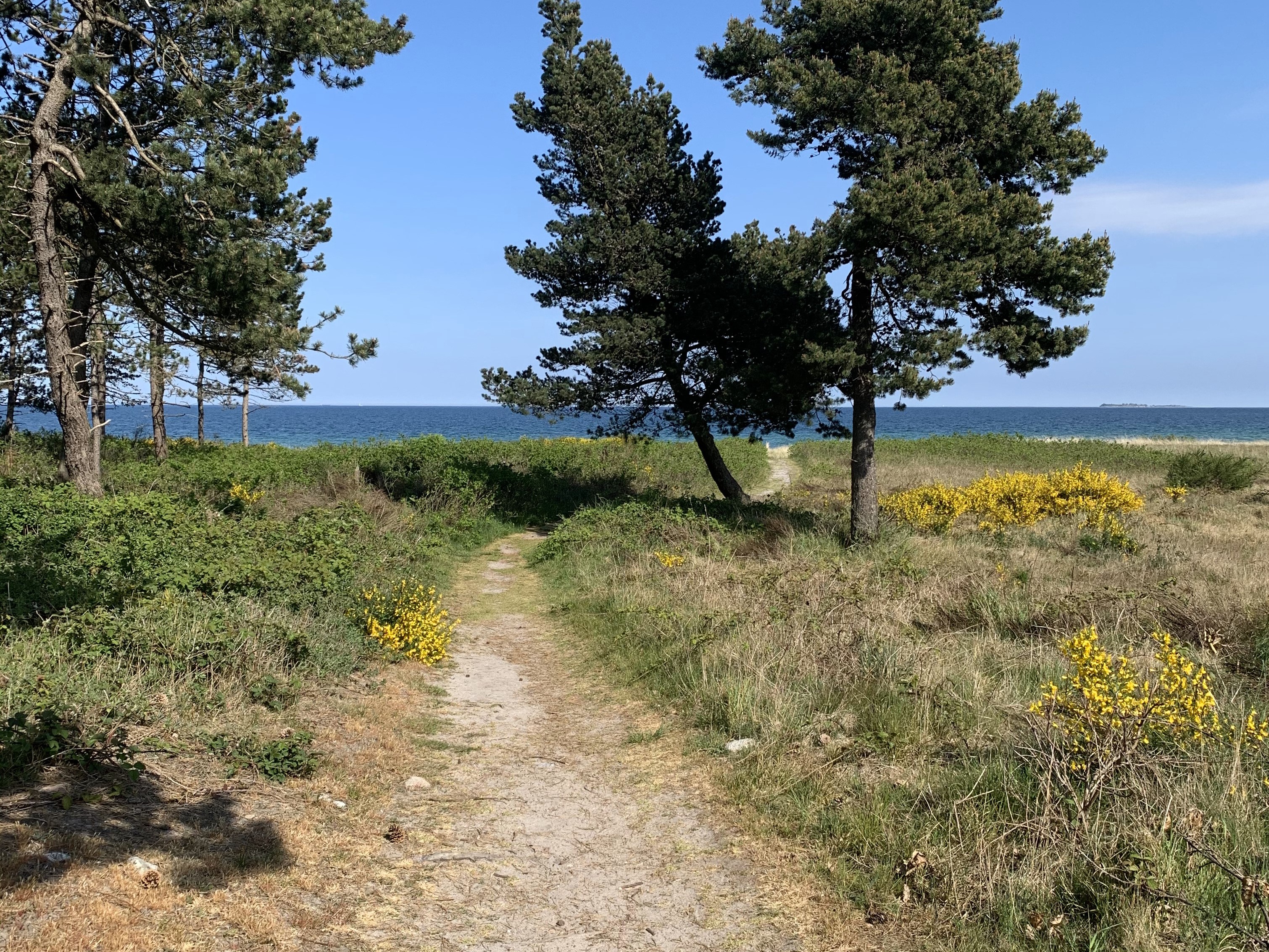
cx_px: 634
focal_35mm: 26
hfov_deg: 67.3
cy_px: 476
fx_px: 953
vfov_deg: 53.1
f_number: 1.8
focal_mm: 4.25
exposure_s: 1/1953
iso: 25
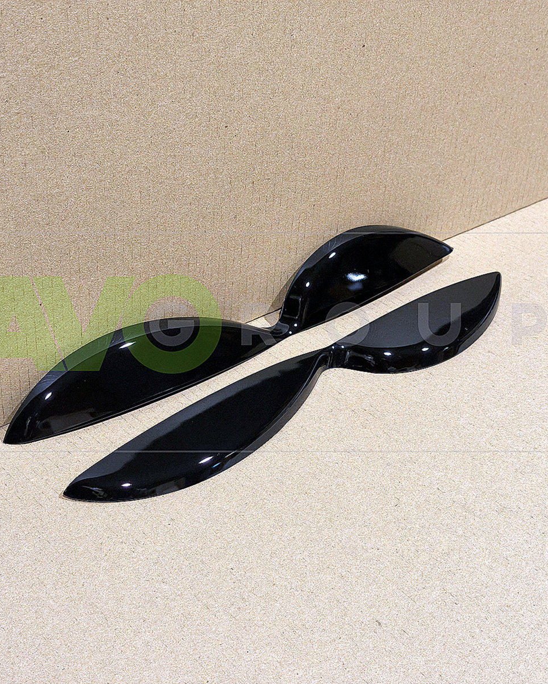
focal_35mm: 60
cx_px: 255
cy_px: 342
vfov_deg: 31.4
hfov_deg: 25.4
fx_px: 1216
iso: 250
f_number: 1.6
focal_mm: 6.57
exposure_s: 1/50
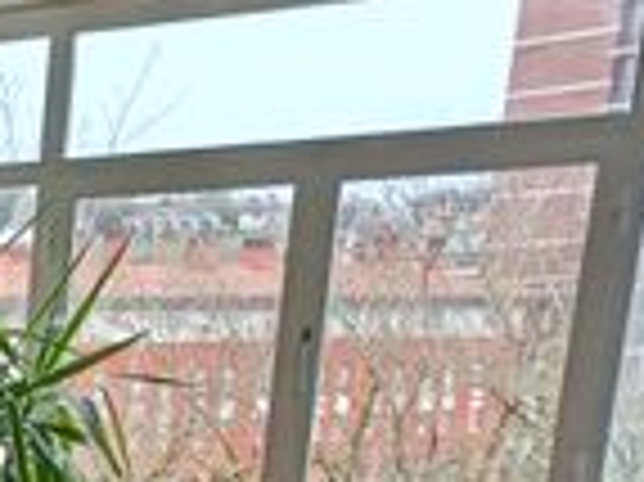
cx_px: -644
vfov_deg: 12.9
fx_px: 1877
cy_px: 937
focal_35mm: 101
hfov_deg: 15.5
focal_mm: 5.24
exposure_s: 1/100
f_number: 1.7
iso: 860
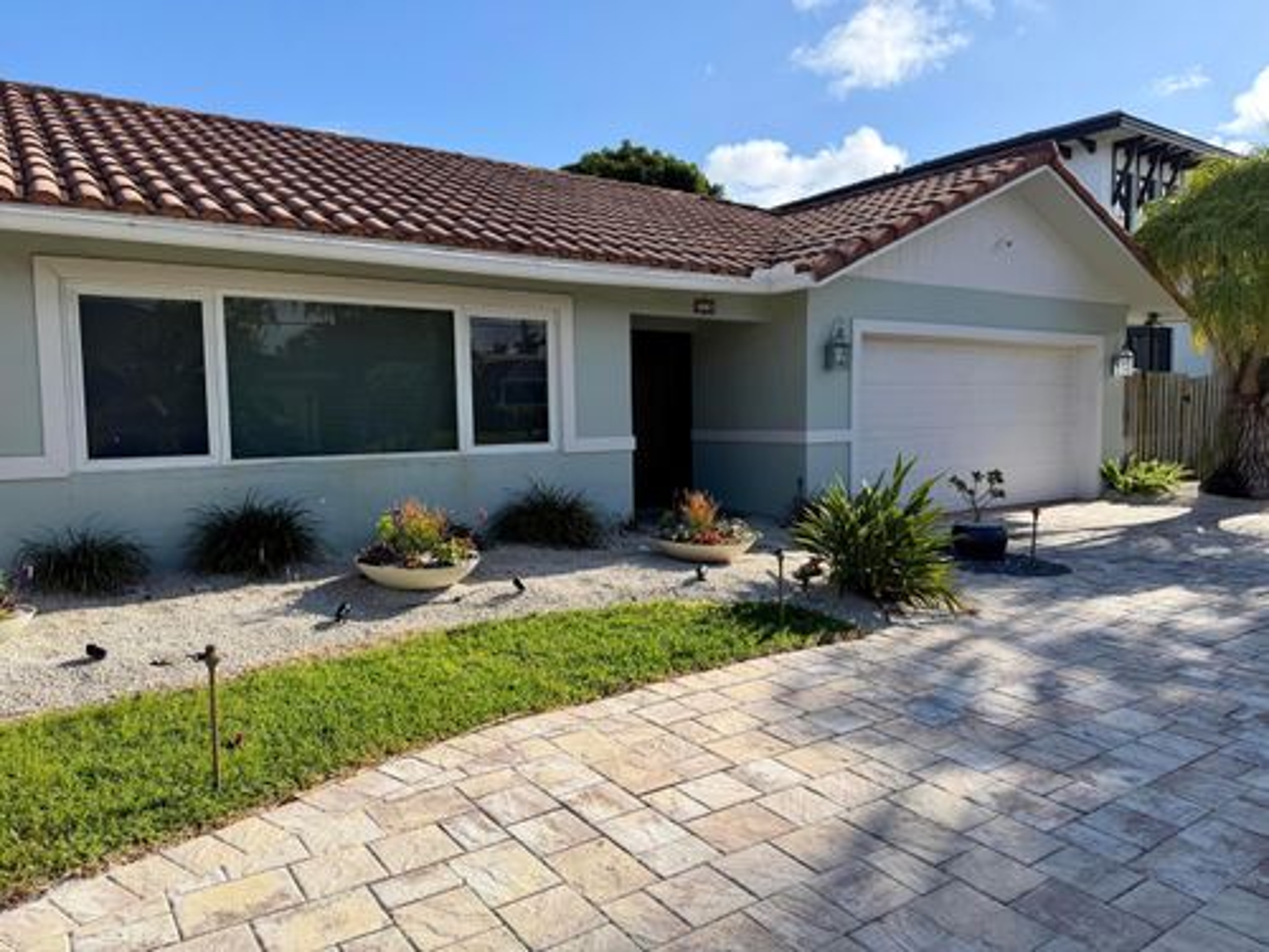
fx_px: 880
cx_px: 634
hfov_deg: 71.6
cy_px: 476
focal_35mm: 24
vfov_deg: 56.8
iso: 100
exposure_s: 1/4975
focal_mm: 6.76
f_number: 1.78
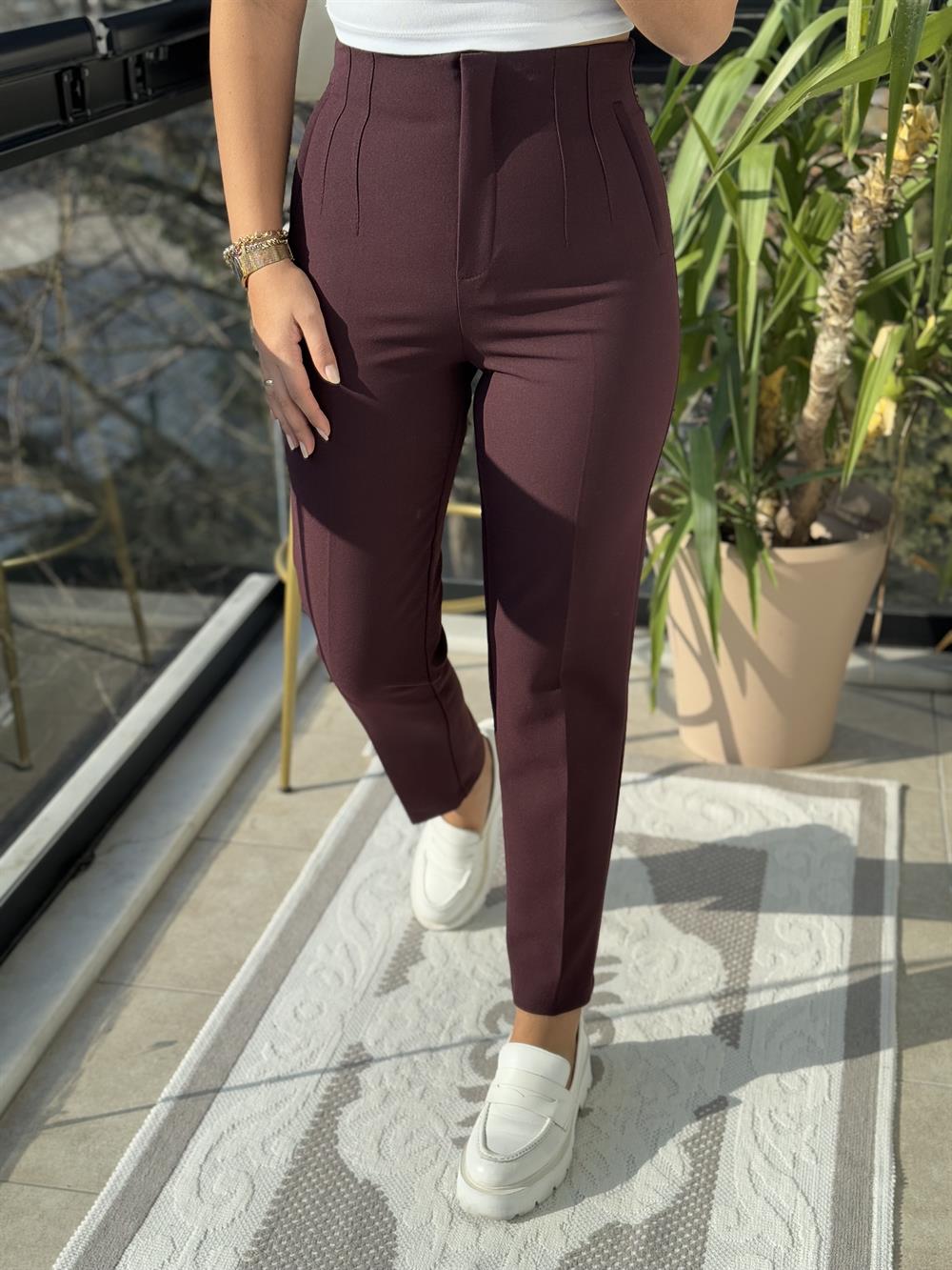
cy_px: 635
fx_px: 1760
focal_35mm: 48
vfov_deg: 39.7
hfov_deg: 30.3
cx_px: 476
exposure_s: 1/1059
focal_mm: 6.76
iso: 64
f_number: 1.78
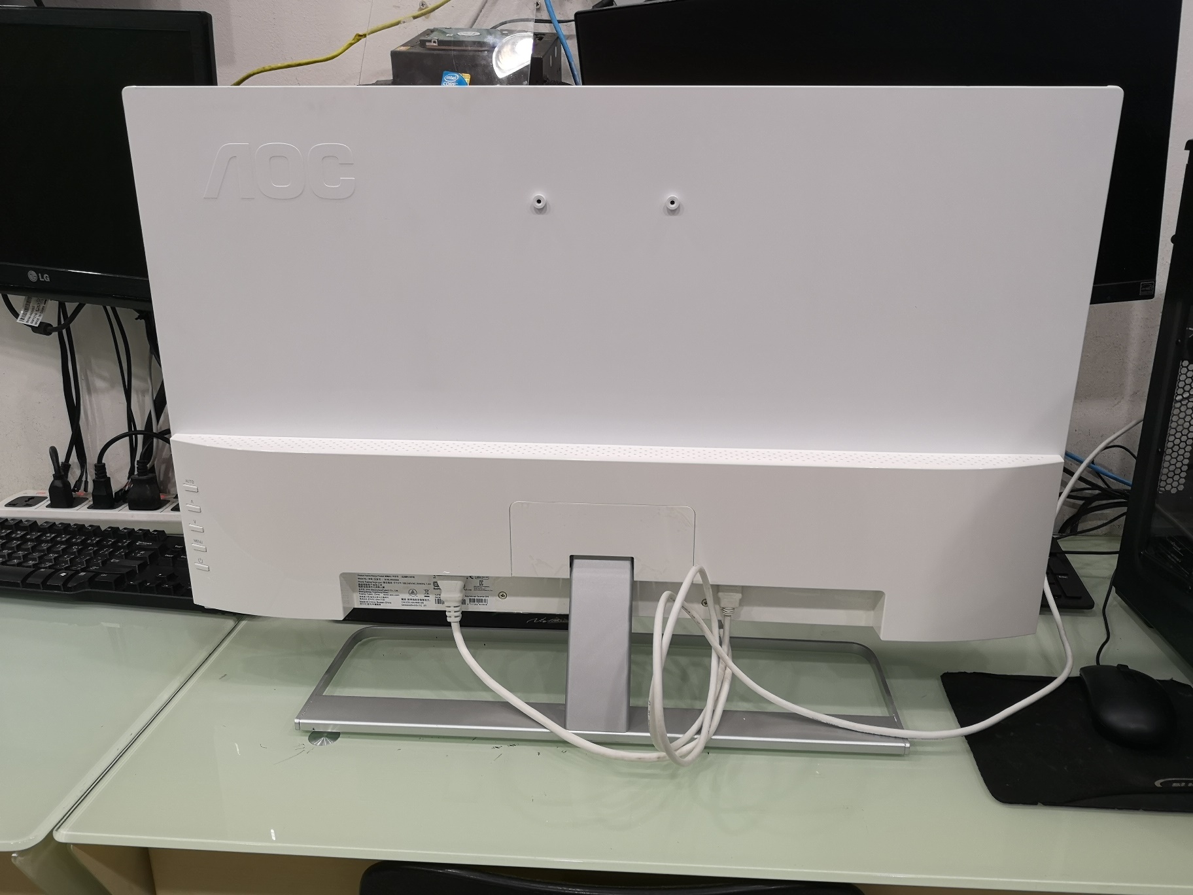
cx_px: 596
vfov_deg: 51.4
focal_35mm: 27
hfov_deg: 65.3
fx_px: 931
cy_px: 448
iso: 100
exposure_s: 1/50
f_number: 1.8
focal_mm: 3.95
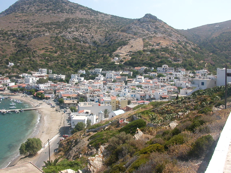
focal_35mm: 37
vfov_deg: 38.7
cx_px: 116
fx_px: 247
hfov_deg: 50.1
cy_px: 86
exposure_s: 1/509
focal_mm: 5.6
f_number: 4.5
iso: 100
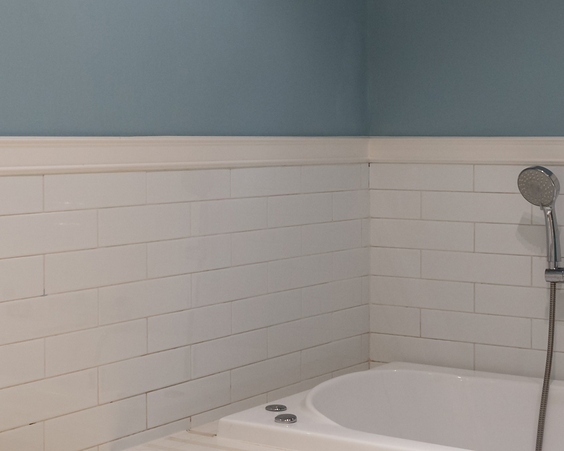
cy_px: 135
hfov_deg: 26.7
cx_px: 227
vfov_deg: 21.4
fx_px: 1185
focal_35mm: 71
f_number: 5.6
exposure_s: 1/80
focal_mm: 14
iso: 640
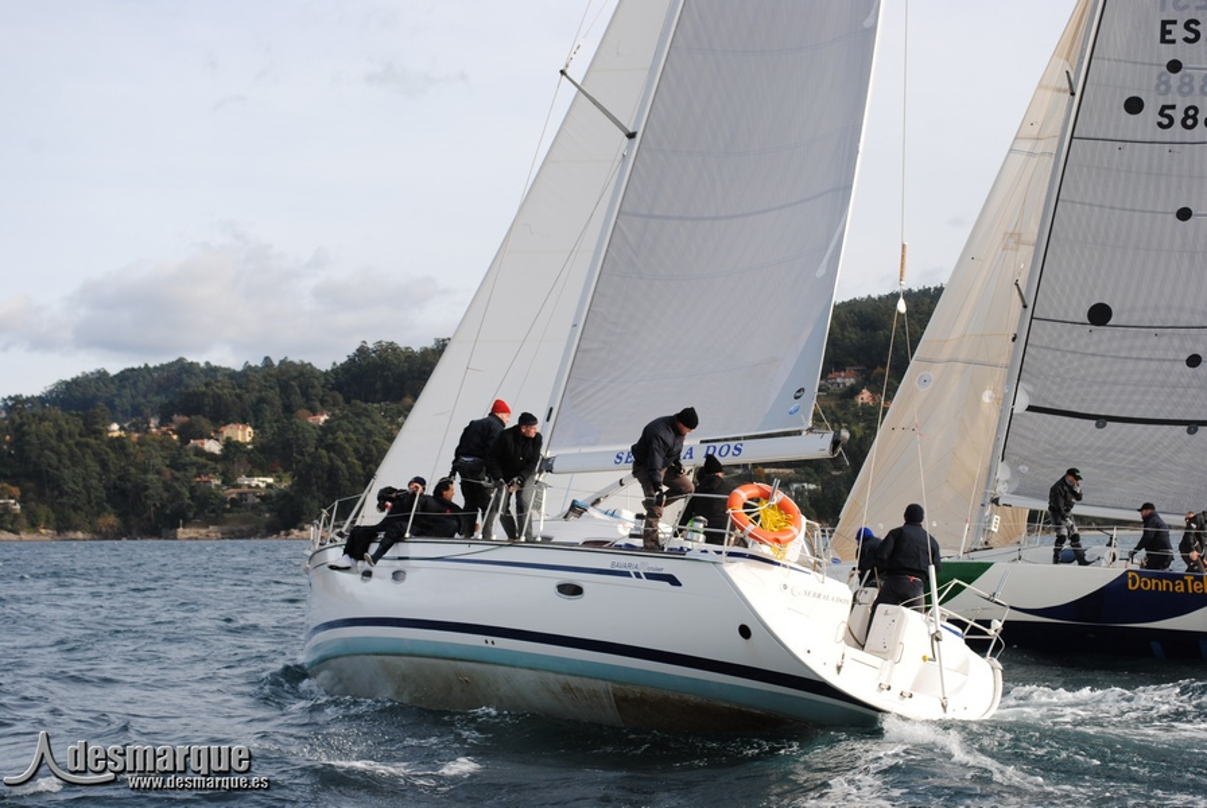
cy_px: 404
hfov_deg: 30.5
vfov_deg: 20.7
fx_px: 2216
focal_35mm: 66
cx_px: 604
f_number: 8
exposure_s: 1/250
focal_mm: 44
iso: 100
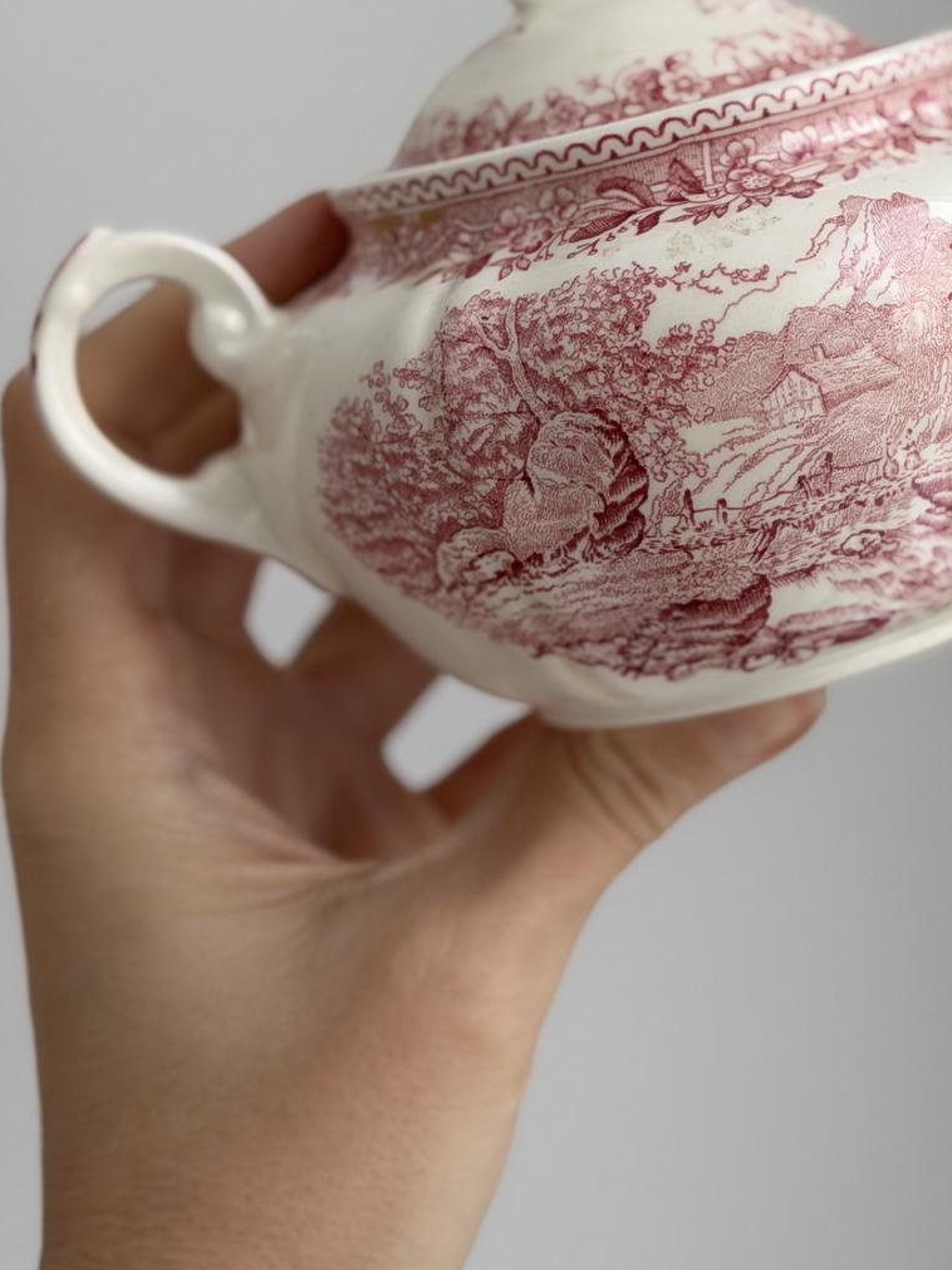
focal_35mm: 95
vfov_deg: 20.5
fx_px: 3484
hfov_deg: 15.5
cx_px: 769
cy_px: 319
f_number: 1.78
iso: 100
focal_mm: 6.76
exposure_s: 1/63
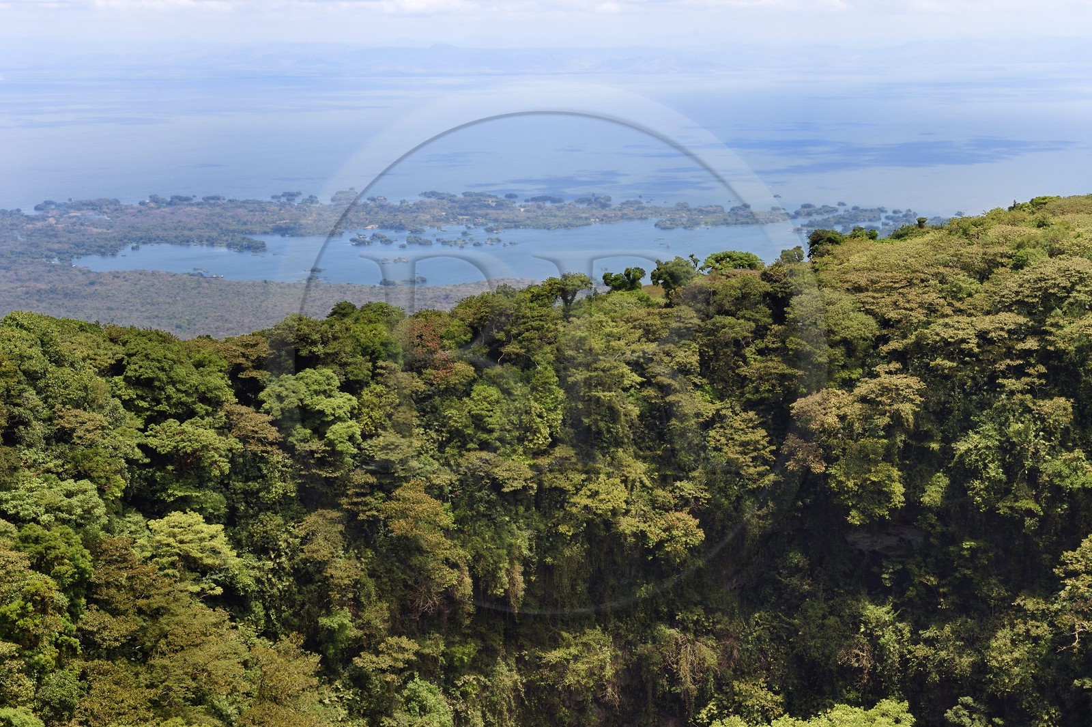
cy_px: 364
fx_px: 1880
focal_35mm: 62
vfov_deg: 21.9
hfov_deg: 32.4
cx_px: 546
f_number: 10
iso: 200
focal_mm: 62
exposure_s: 1/250
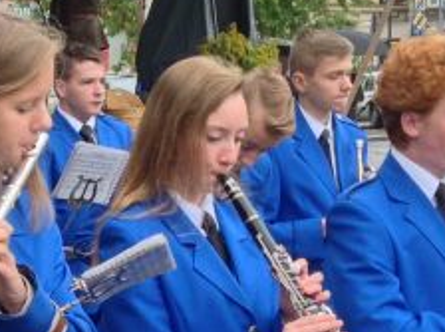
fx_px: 1603
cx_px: -46
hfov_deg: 15.4
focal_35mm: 125
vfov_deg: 11.8
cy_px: 217
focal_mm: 4.28
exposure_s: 1/151
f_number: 2.4
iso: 50
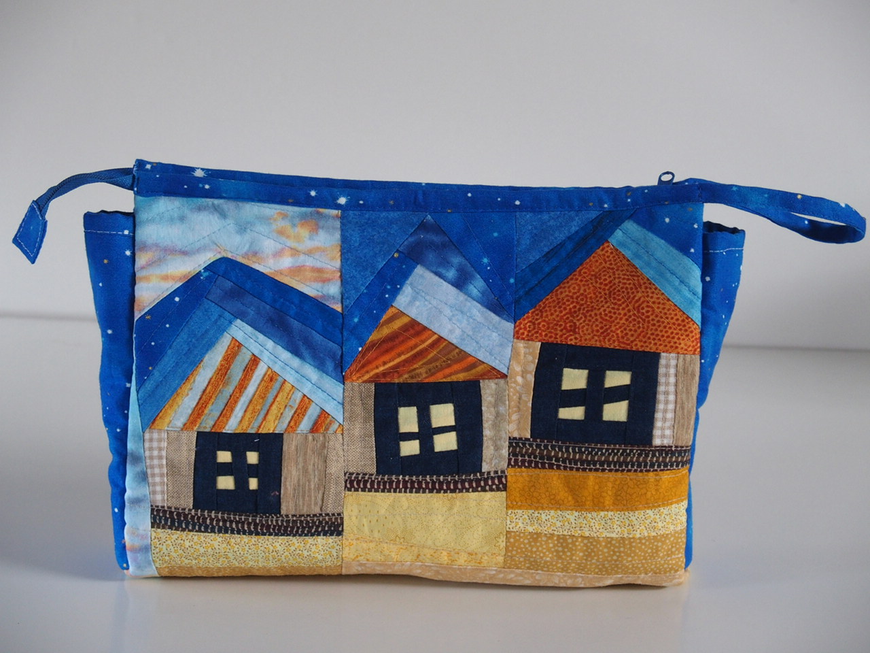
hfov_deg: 17.6
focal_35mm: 112
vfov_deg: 13.2
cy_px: 326
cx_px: 435
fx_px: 2815
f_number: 2.8
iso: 320
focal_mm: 24
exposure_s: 1/60
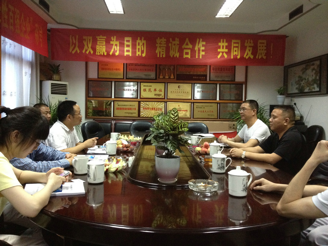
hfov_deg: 52.6
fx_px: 332
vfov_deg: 40.7
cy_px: 123
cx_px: 164
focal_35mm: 35
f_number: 2.4
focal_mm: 4.28
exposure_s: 1/20
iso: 320
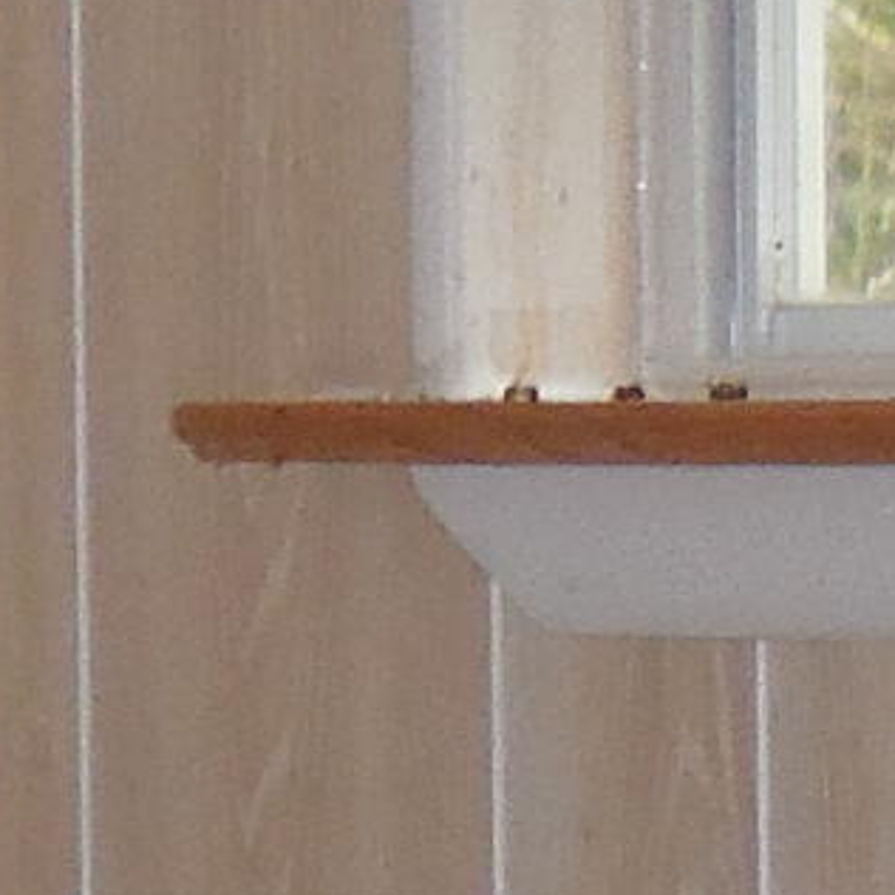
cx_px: -2127
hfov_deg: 5.7
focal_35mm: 277
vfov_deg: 6.3
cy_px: 632
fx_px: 8103
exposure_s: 1/30
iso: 280
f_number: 3.7
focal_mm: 5.9
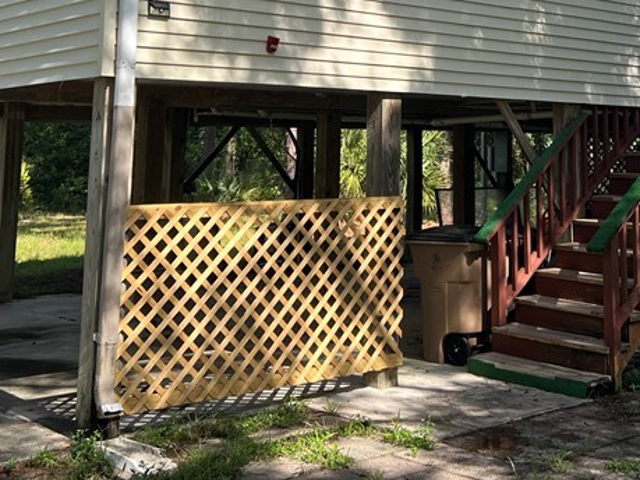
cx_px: 446
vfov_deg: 24.0
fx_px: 1072
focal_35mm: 58
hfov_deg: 32.8
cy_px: -13
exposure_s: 1/1171
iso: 50
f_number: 1.5
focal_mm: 5.7
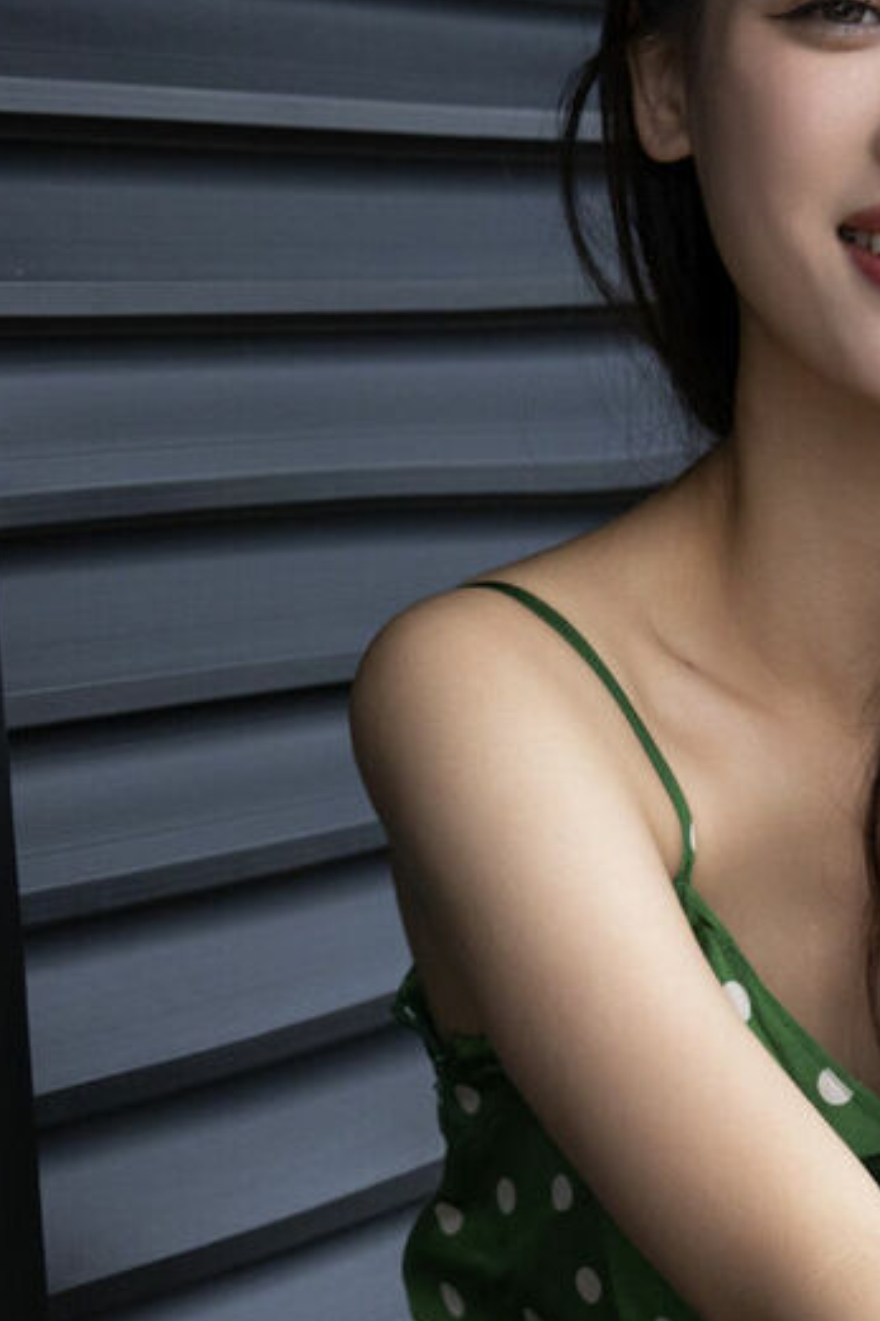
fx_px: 4769
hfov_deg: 10.5
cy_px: 1015
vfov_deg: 15.7
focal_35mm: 130
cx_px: 855
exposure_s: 1/160
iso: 1600
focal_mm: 44
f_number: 6.3
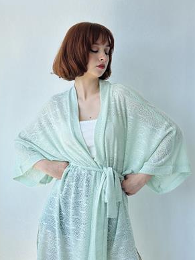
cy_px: 173
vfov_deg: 29.2
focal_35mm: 66
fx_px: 496
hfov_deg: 22.2
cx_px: 117
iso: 80
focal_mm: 6.86
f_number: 1.78
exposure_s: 1/1085
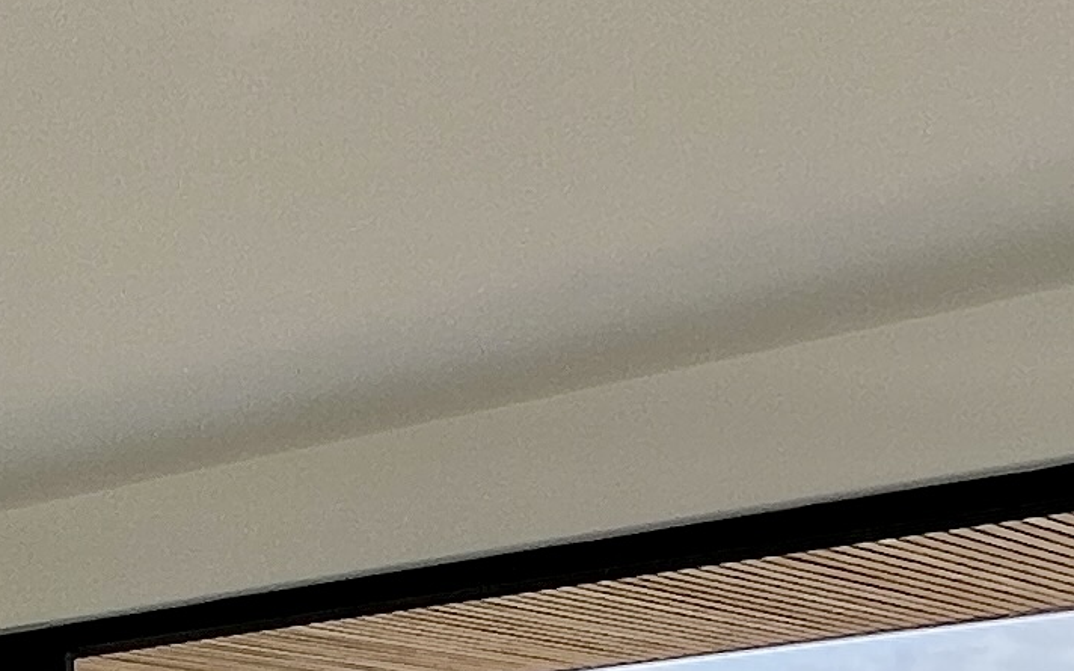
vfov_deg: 15.4
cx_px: 151
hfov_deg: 25.8
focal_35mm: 78
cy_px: 1004
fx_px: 2283
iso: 32
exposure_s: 1/732
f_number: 1.8
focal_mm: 1.57
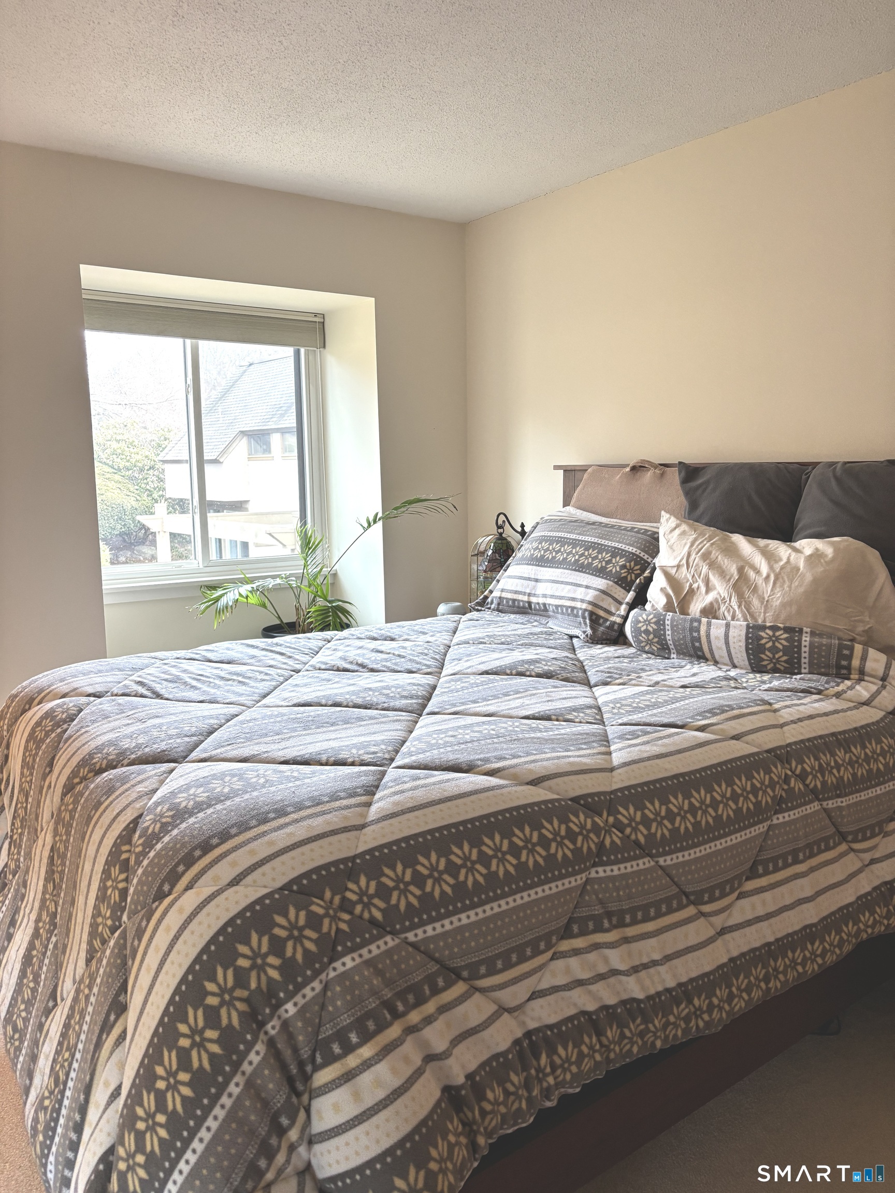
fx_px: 896
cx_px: 448
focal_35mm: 26
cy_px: 596
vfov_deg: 67.3
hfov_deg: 53.1
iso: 160
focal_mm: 5.96
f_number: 1.6
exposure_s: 1/60
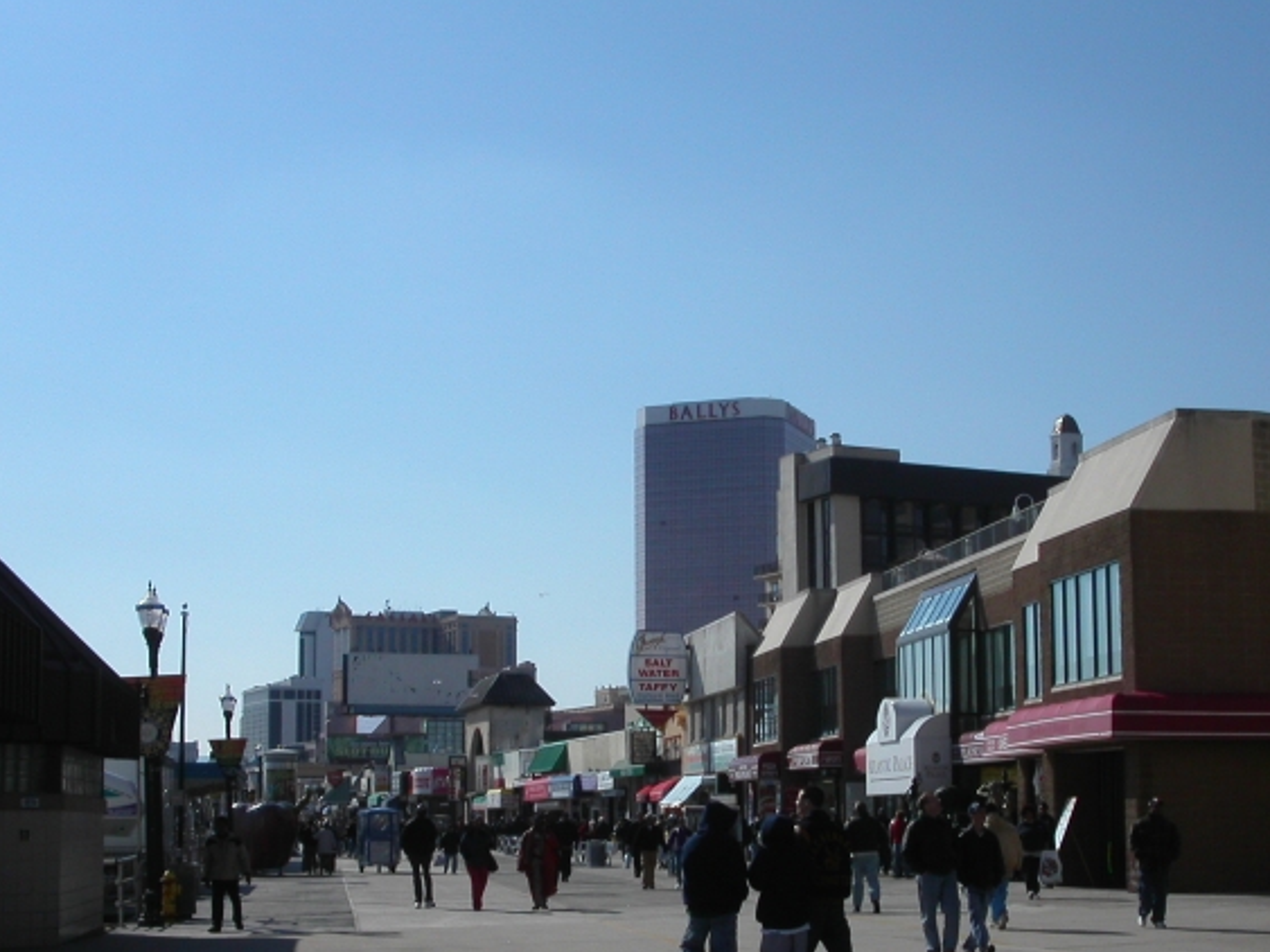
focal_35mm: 54
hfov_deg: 35.5
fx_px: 1981
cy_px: 618
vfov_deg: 26.9
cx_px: 693
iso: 100
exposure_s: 1/750
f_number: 8
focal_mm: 7.8
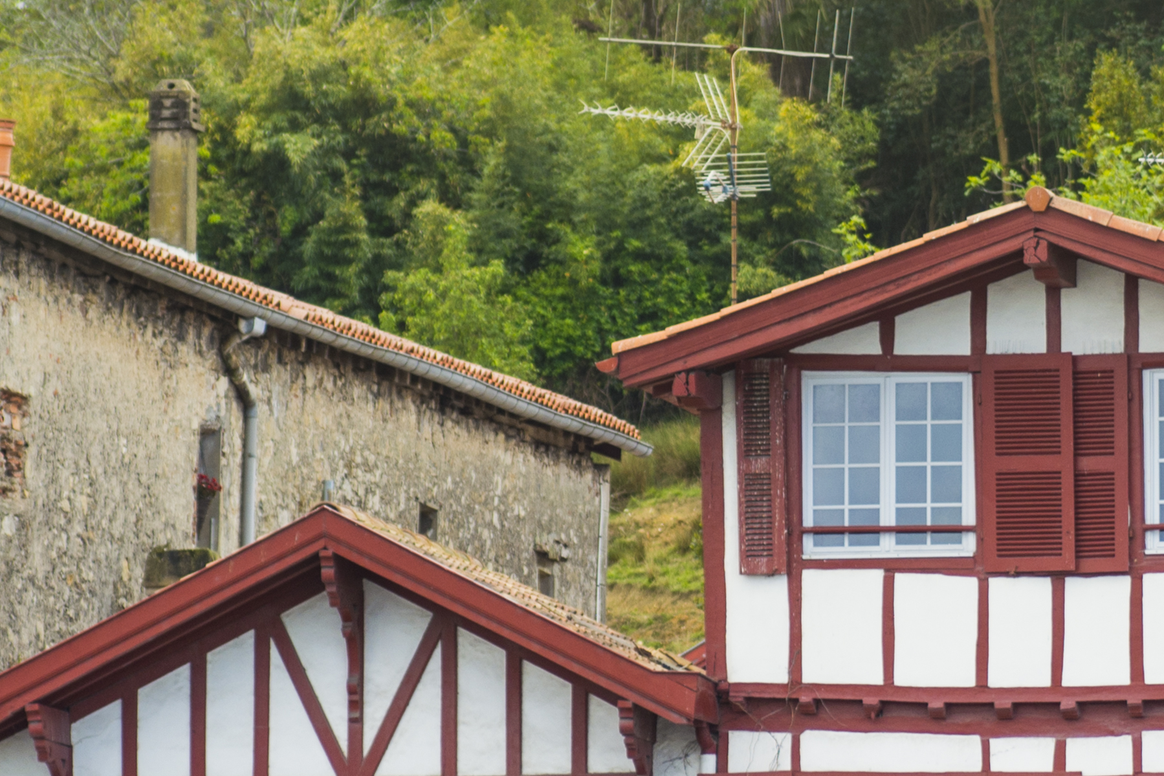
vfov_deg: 3.0
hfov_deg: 4.5
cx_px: 1124
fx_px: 14645
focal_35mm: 453
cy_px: 340
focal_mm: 90
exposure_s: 1/320
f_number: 4.5
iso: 100
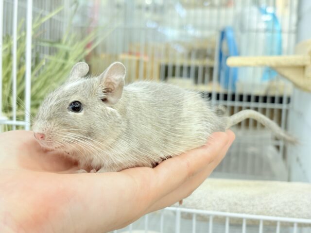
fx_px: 467
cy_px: 116
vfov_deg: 28.0
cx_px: 156
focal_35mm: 52
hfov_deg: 36.8
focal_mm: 5.96
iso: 80
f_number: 1.6
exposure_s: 1/50
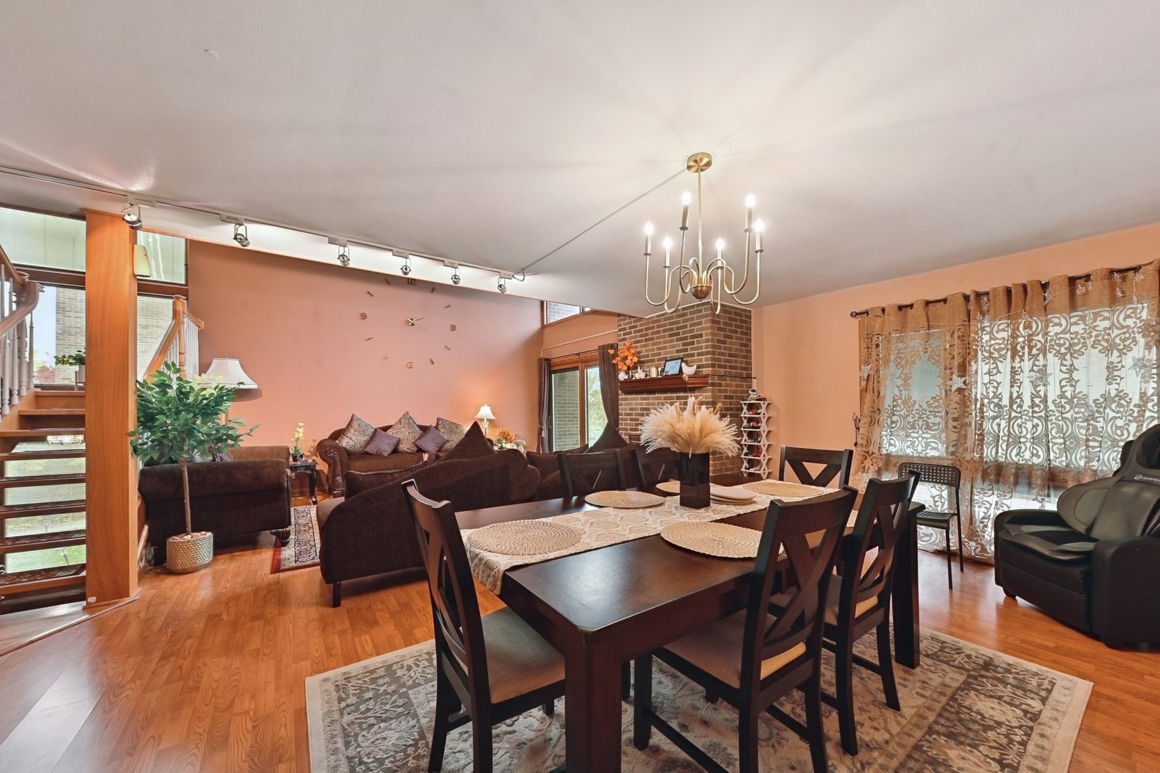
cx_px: 580
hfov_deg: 112.6
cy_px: 386
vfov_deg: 90.0
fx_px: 387
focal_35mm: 12
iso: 320
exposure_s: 1/13
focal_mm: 12
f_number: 8
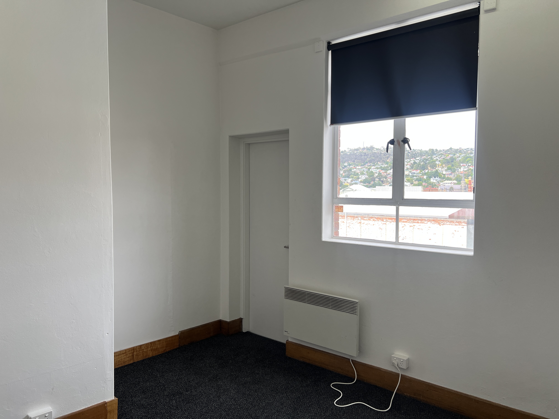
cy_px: 210
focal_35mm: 26
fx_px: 420
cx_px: 280
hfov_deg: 67.3
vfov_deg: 53.1
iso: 50
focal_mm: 5.7
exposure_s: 1/319
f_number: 1.5
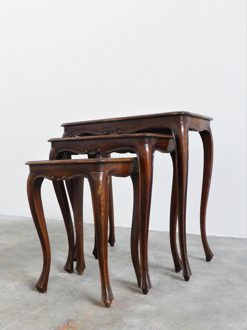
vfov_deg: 52.6
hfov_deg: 40.7
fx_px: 333
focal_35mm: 35
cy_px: 165
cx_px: 124
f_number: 3.7
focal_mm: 6.1
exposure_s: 1/30
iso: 400
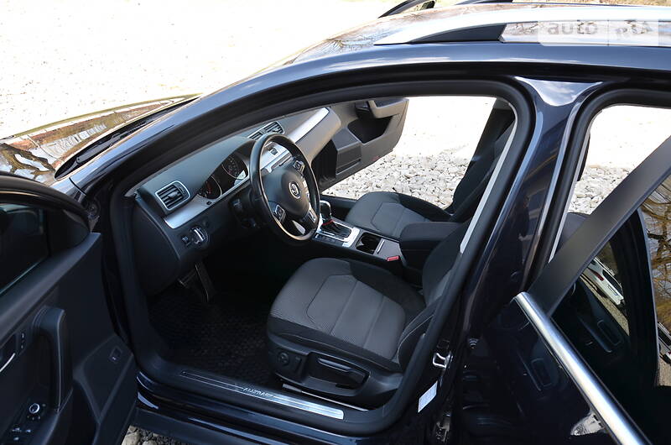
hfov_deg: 67.5
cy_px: 222
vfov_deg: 47.7
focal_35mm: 27
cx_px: 336
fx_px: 502
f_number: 5.6
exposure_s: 1/125
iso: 200
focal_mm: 18
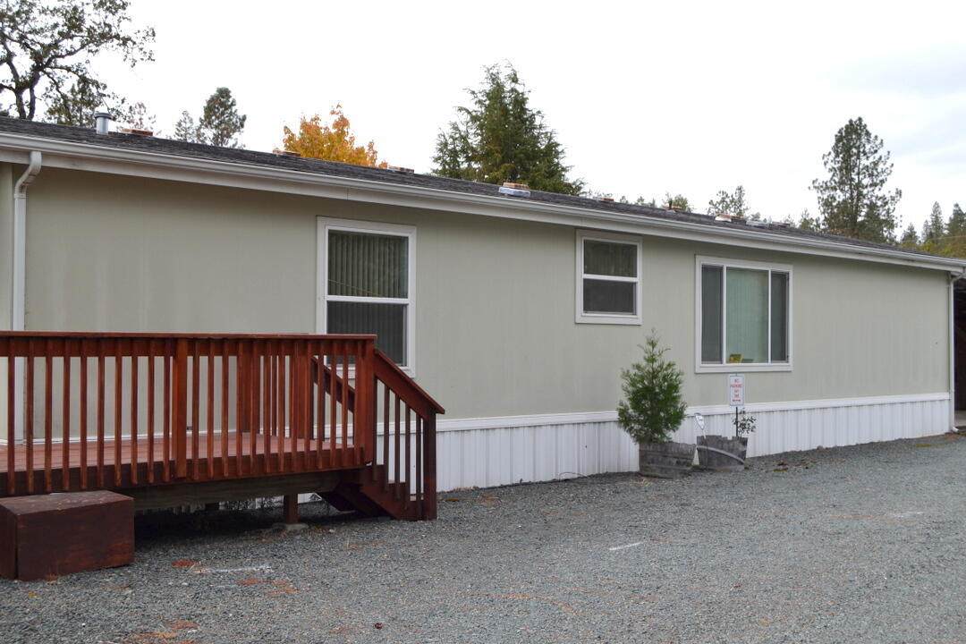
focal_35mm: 45
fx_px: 1207
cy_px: 322
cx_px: 483
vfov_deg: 29.9
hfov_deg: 43.6
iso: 100
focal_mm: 30
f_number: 7.1
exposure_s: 1/200
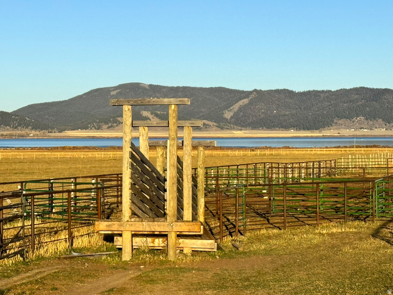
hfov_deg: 18.2
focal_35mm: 108
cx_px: 196
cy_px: 148
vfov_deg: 13.7
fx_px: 1226
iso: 64
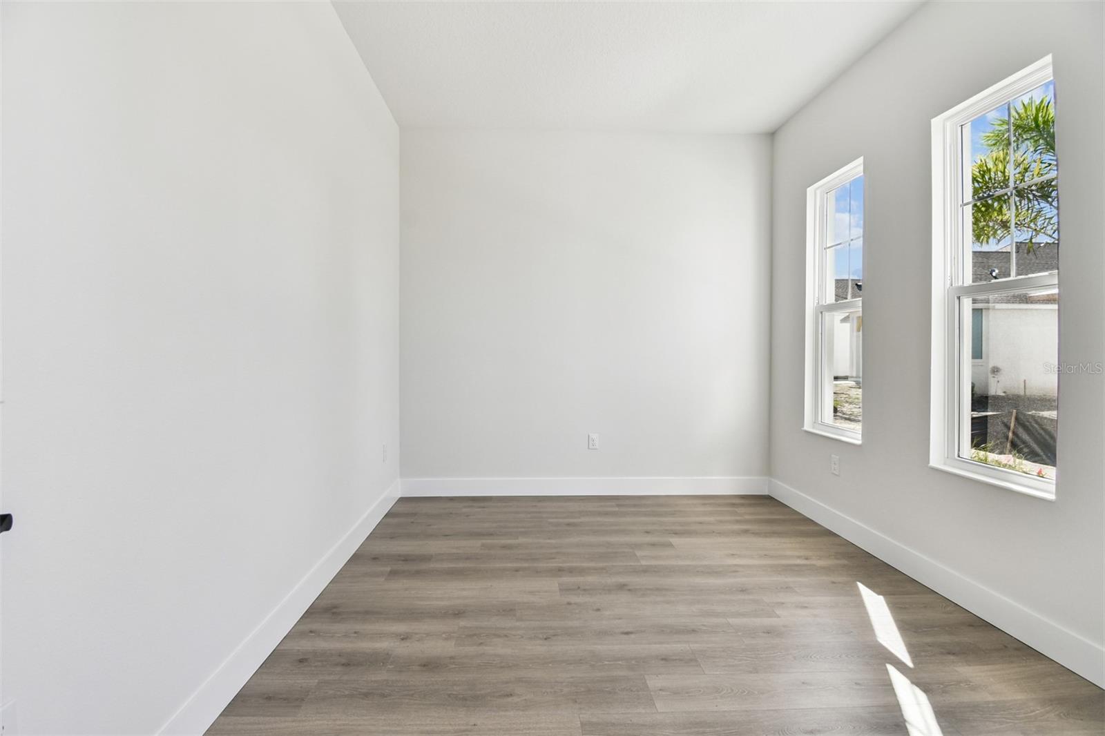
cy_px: 368
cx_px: 552
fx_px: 460
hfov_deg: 100.4
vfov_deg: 77.3
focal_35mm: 15
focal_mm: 10
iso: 100
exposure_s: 1/60
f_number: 7.1
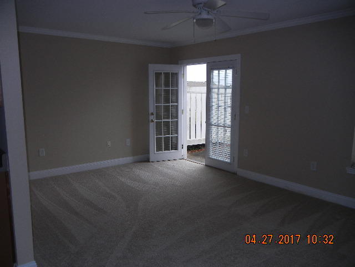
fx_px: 308
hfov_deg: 60.0
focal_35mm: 30
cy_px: 134
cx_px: 178
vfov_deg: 46.8
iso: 160
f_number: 3.5
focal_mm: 5.4
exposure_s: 1/328
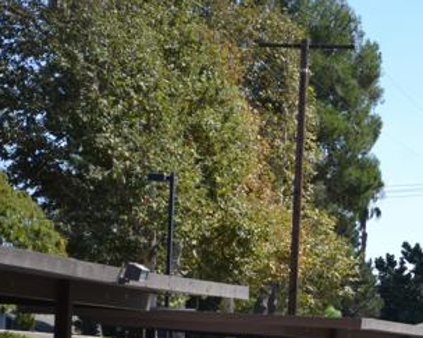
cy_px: 294
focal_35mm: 163
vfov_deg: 9.4
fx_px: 2040
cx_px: 392
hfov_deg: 11.7
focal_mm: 55
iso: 100
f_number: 6.3
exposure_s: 1/320
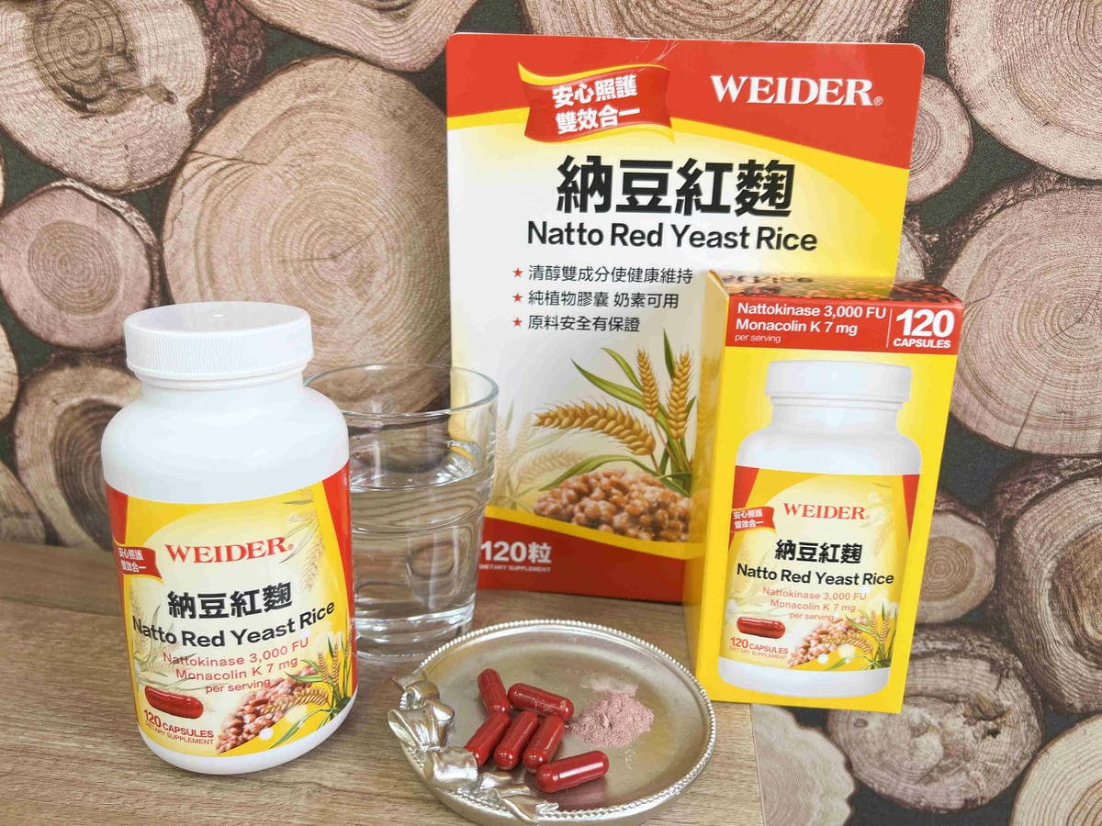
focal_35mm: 26
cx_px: 551
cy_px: 413
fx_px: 828
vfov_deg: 53.1
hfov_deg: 67.3
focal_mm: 5.7
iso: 50
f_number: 1.5
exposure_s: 1/120
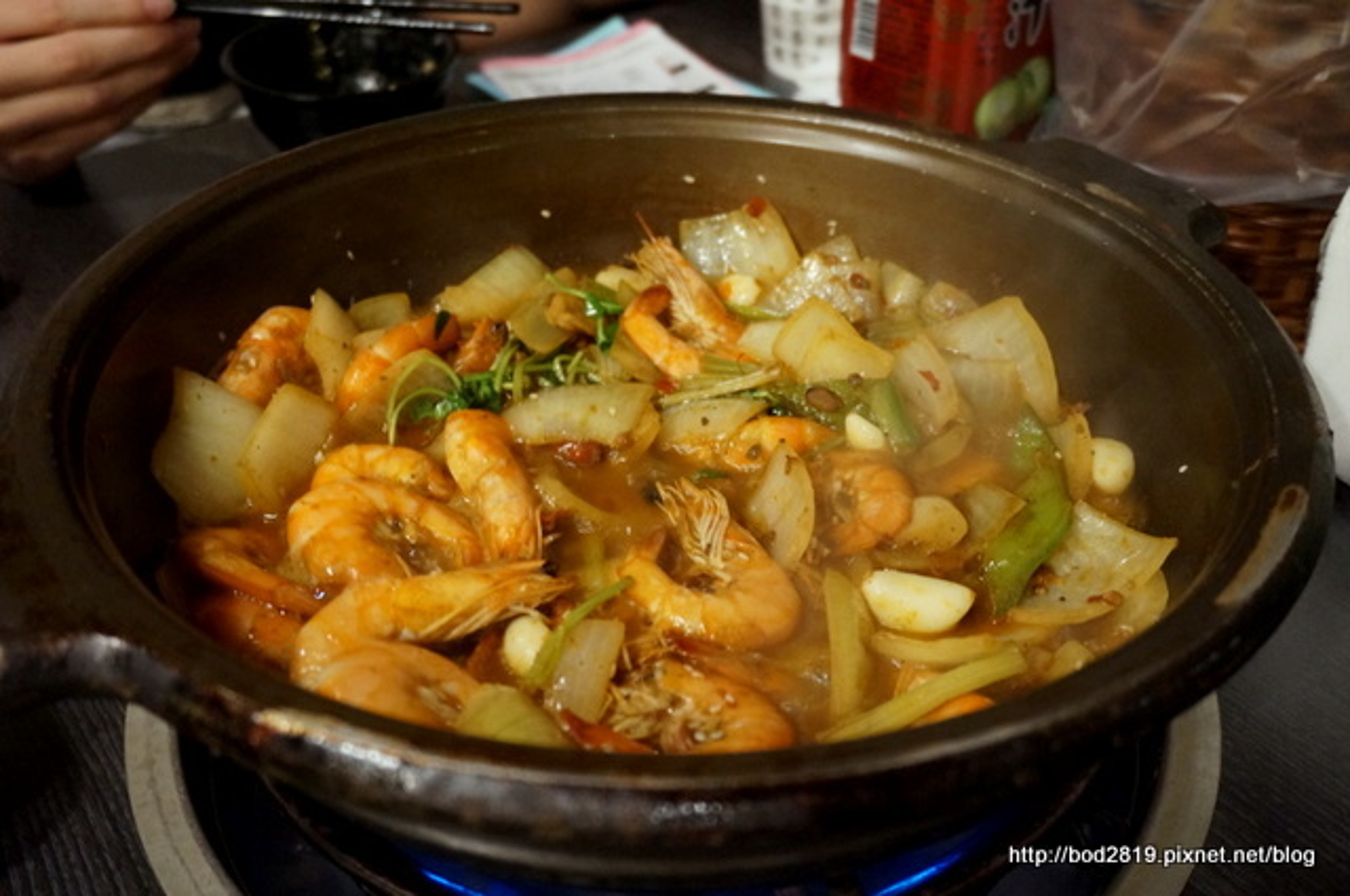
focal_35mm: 39
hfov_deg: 49.6
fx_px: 1461
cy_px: 448
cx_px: 675
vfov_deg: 34.1
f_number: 4.5
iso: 3200
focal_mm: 26
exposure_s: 1/8
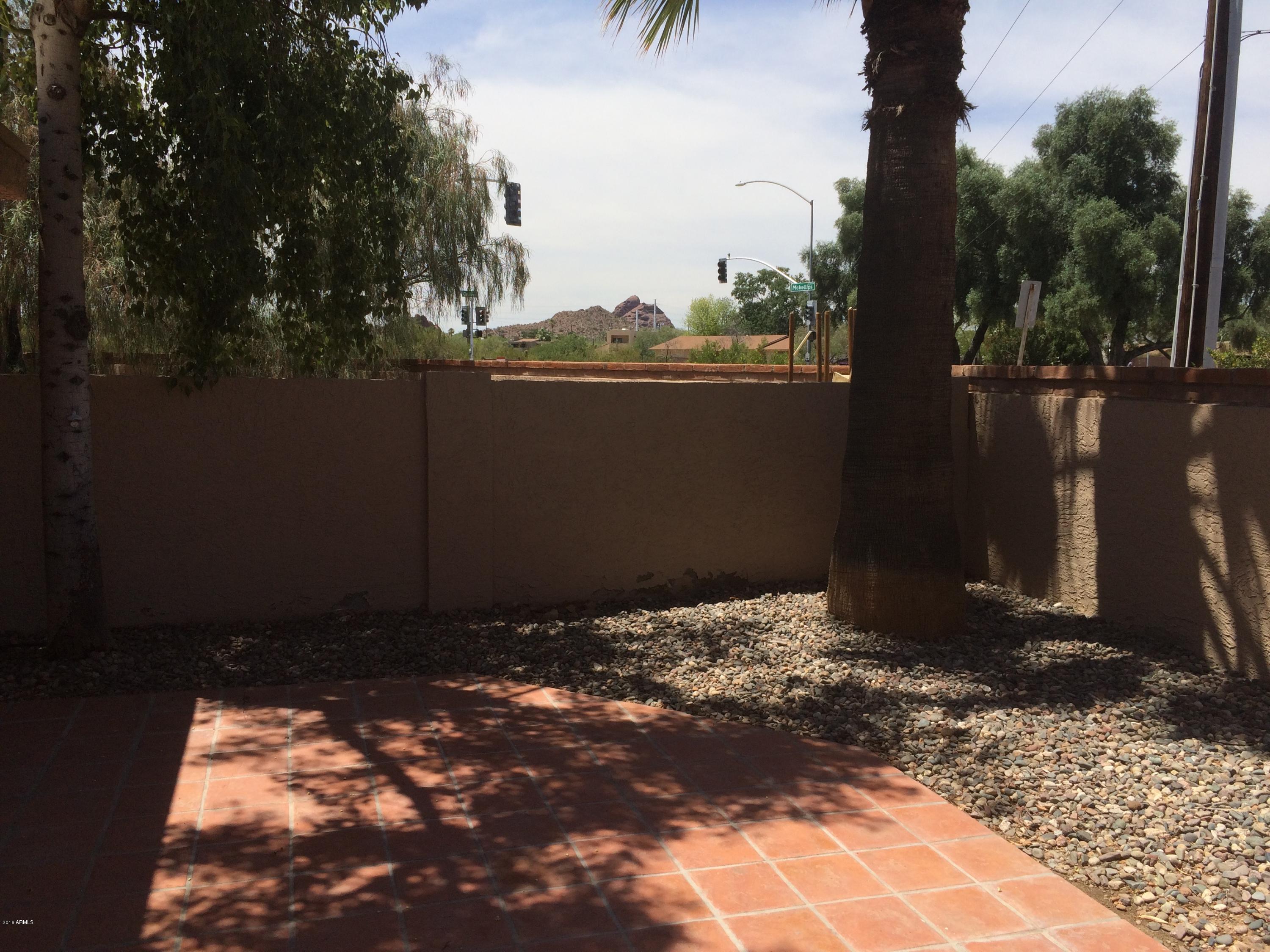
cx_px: 635
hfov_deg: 61.7
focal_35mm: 29
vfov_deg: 48.2
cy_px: 476
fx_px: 1064
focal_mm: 4.15
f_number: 2.2
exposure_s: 1/2283
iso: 32
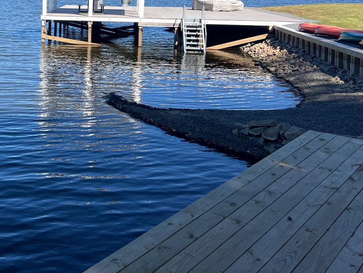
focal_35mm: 50
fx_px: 524
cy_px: 51
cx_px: 21
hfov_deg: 35.4
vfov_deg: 28.4
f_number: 1.5
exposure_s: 1/3460
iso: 50
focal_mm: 5.7
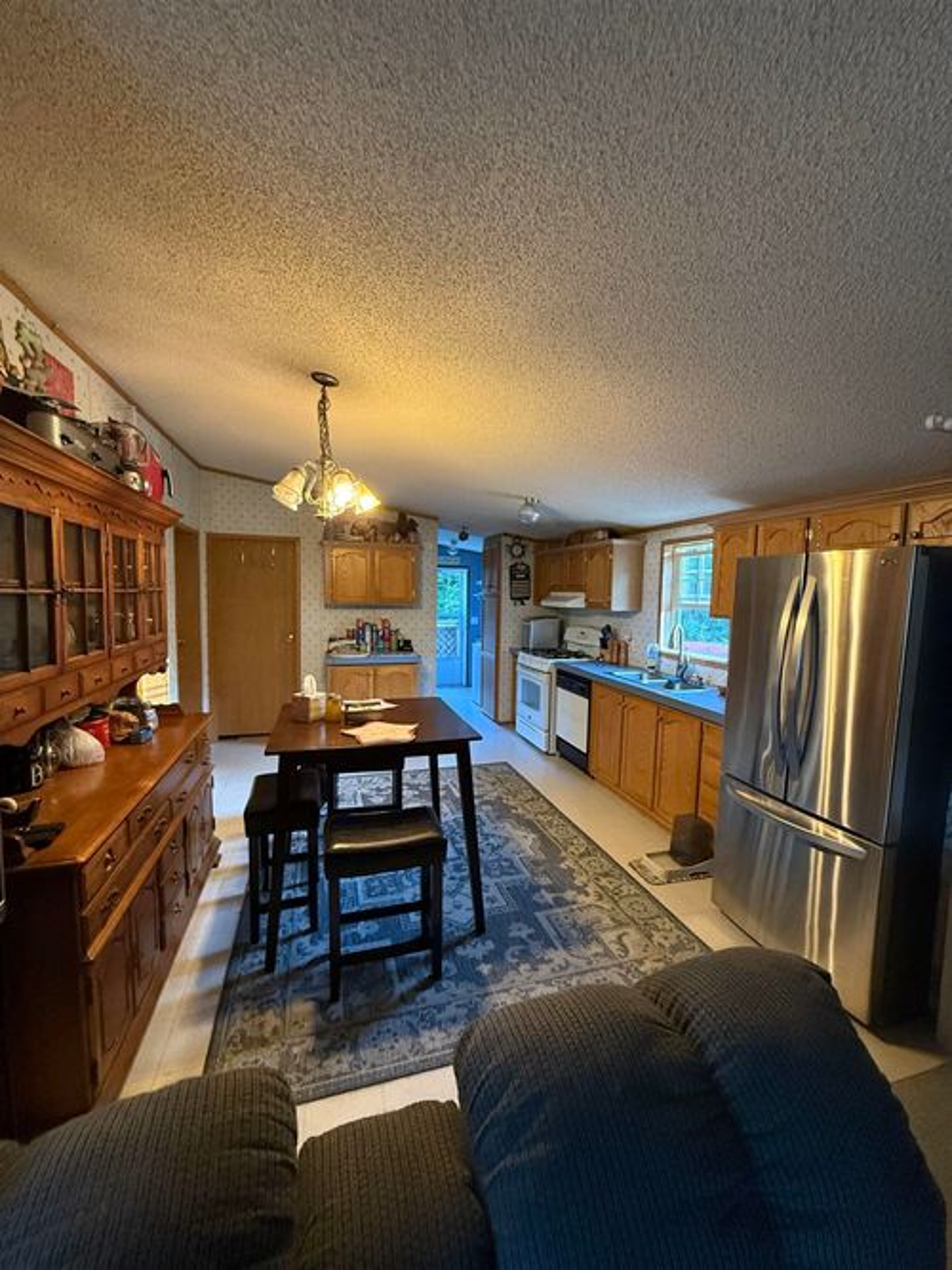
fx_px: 514
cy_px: 635
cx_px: 476
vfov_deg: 102.1
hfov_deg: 85.7
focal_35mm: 14
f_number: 2.2
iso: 500
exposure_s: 1/60
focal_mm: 2.22
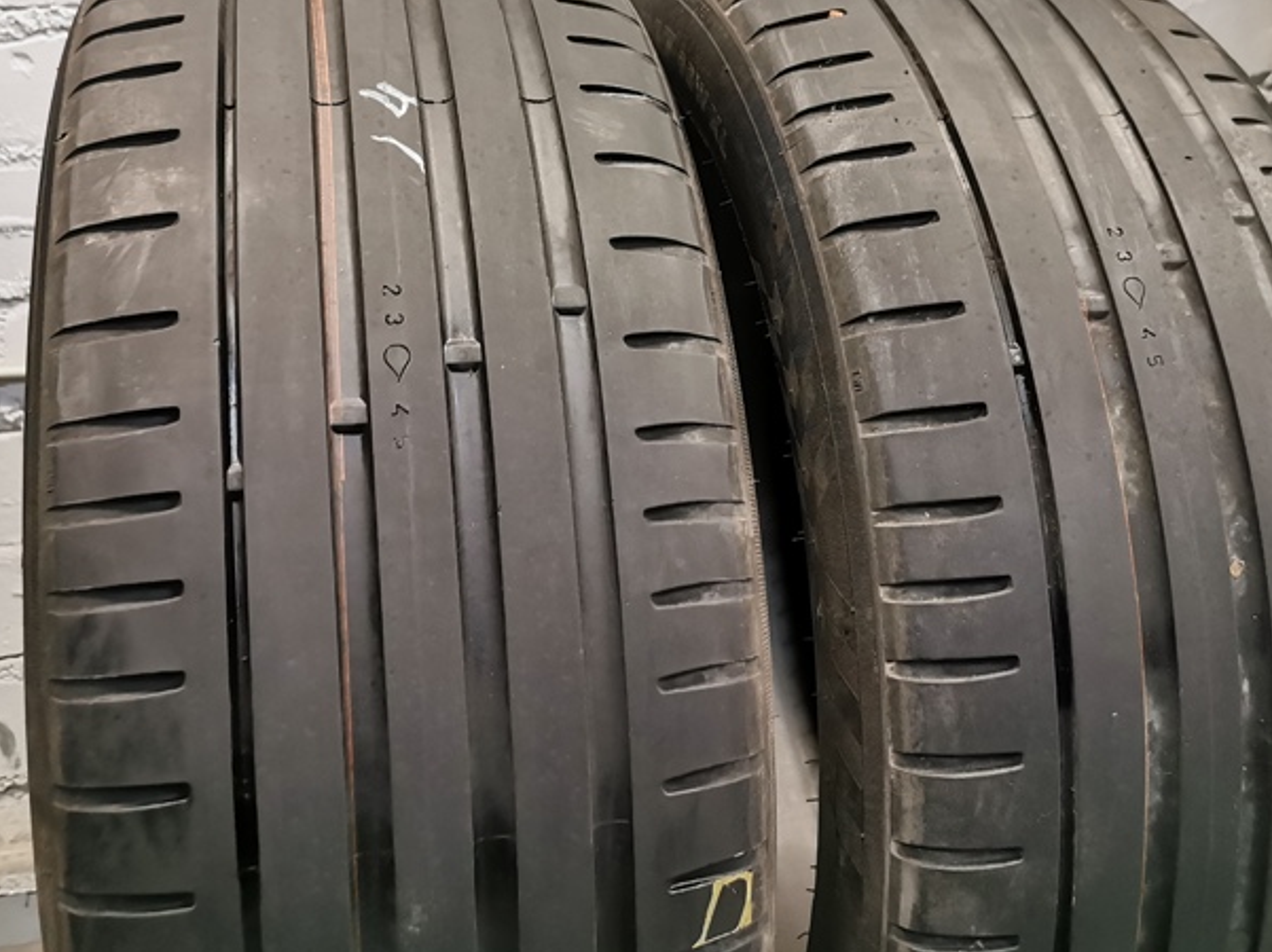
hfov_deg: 45.8
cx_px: 637
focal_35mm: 41
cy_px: 300
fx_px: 1506
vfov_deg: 34.7
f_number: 1.6
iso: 320
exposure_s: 1/100
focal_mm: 5.56
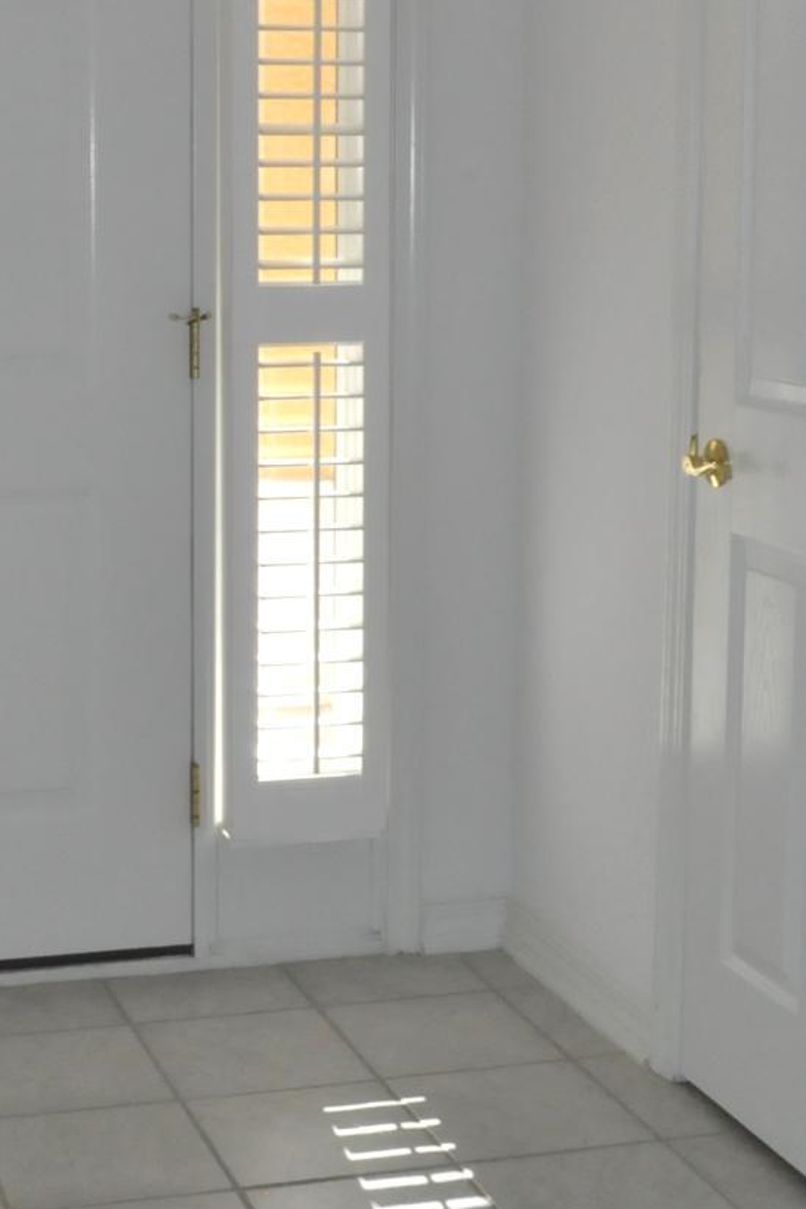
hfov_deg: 20.3
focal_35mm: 66
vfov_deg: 30.3
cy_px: 389
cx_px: 129
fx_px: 2215
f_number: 22
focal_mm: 18
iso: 1250
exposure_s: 1/200
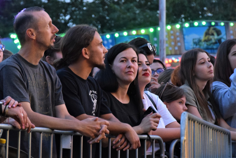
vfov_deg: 8.7
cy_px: 79
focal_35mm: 158
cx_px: 118
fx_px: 1032
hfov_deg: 13.0
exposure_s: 1/40
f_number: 5.6
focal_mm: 105
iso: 3200
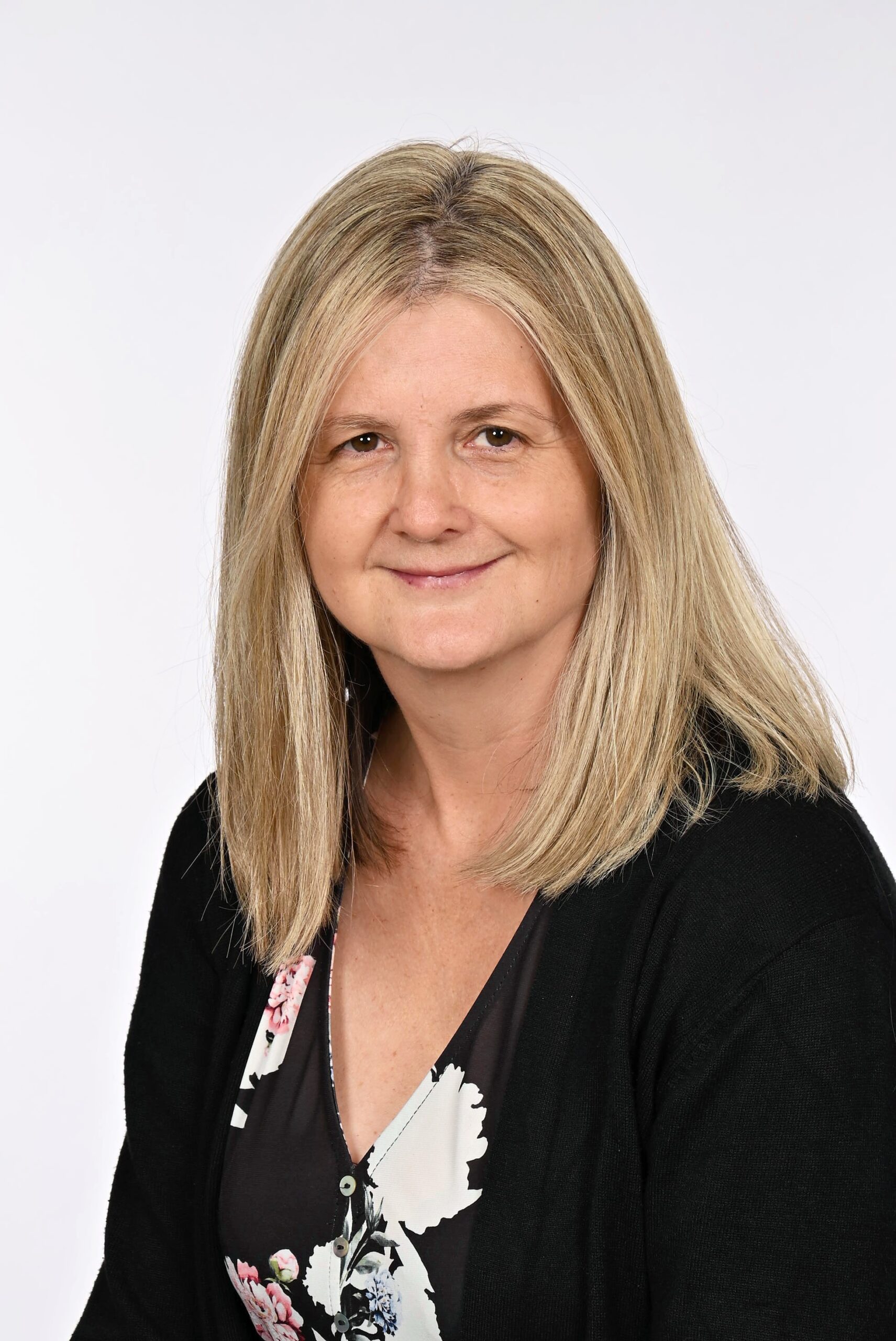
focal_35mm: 157
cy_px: 670
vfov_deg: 13.1
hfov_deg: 8.8
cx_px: 448
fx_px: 5851
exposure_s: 1/125
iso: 200
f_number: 11
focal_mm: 105
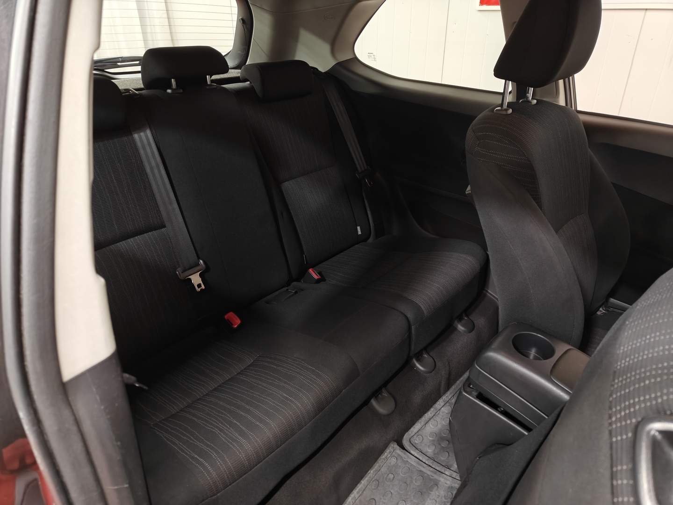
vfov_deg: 56.8
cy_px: 252
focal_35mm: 24
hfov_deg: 71.6
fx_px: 467
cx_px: 336
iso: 160
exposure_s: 1/34
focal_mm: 5.59
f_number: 1.8
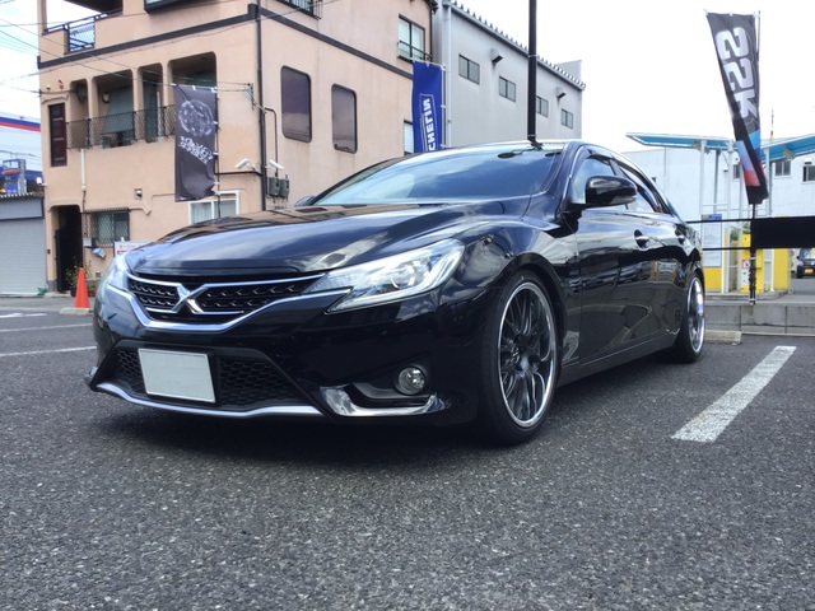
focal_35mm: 31
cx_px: 408
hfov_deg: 58.4
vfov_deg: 45.4
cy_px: 306
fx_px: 730
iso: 25
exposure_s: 1/416
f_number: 2.4
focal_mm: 3.3
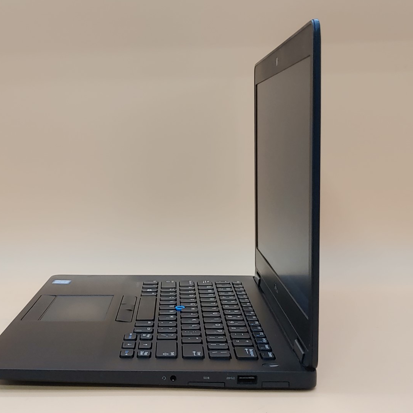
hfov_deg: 32.6
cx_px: 155
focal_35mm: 52
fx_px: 702
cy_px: 207
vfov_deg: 32.8
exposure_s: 1/62
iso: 50
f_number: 1.8
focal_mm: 4.36
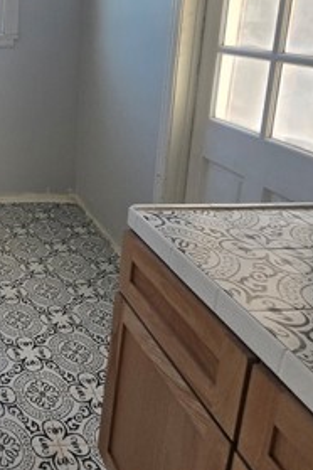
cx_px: -76
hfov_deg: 33.3
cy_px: 91
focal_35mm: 31
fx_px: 404
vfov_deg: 55.8
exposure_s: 1/120
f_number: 2.2
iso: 100
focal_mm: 2.2
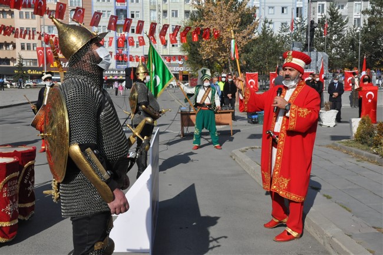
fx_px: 510
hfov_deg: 41.2
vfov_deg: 28.0
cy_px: 128
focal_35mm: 48
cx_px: 192
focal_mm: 32
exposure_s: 1/640
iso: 1600
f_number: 25
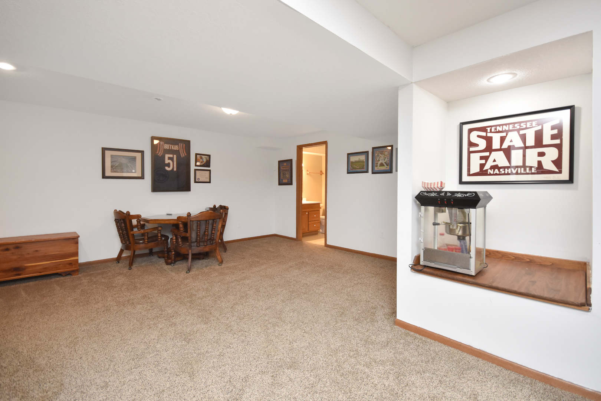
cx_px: 300
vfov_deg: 77.3
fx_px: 250
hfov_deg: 100.4
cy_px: 200
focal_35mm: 15
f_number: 4
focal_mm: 10
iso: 1000
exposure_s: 1/60
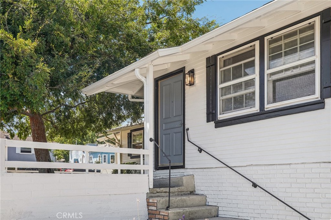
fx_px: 322
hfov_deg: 54.4
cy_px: 110
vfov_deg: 37.8
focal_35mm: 35
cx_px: 166
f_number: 8
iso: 400
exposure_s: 1/320
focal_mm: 35
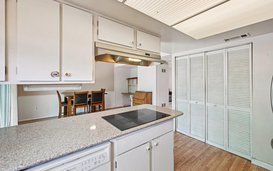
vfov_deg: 74.7
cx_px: 138
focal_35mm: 15
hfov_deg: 101.5
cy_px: 80
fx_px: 112
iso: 400
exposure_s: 1/10
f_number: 11
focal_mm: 14
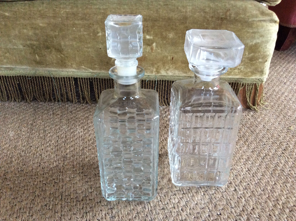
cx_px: 148
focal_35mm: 32
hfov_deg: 56.9
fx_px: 273
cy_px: 110
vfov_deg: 44.1
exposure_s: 1/25
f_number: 2.4
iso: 200
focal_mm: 3.3
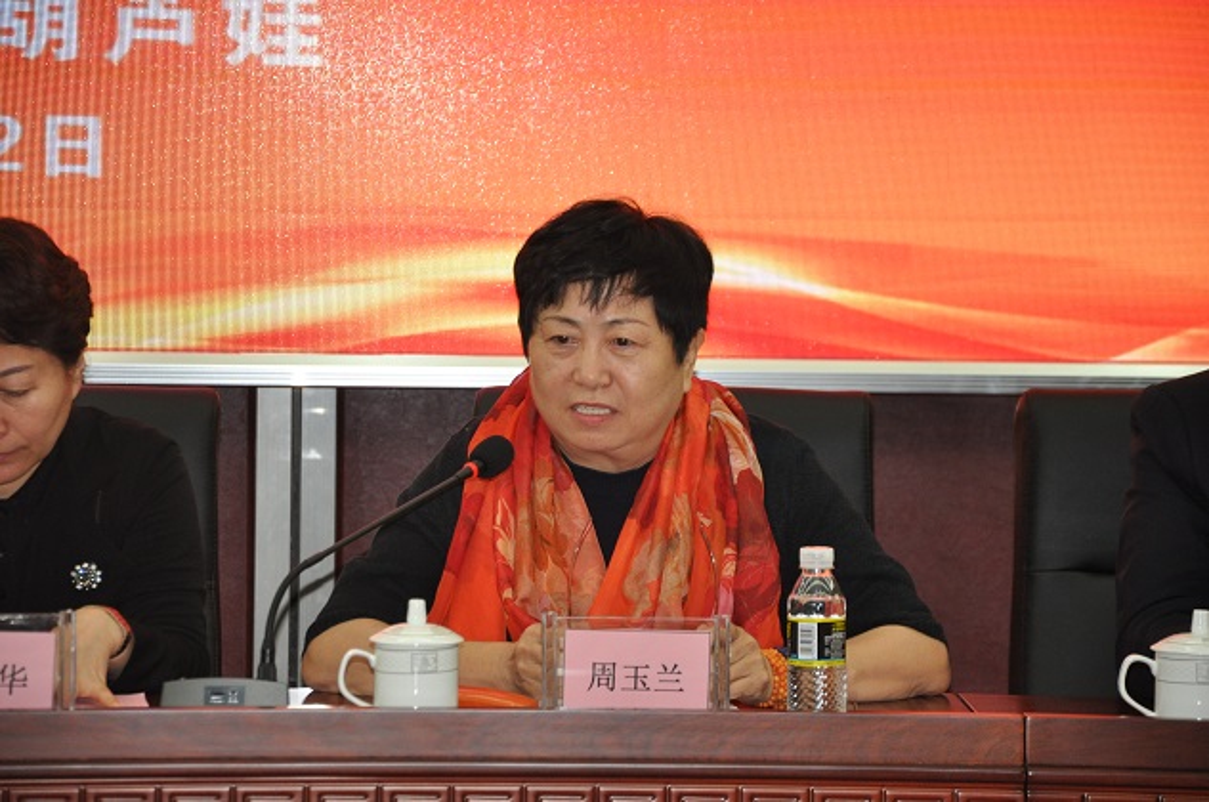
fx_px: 5281
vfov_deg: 8.7
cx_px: 604
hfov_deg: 13.1
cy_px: 401
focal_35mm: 158
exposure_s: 1/60
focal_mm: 105
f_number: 5.6
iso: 800
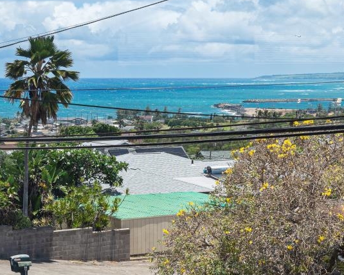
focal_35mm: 105
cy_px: 73
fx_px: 1069
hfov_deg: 18.2
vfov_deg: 14.6
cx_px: 224
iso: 100
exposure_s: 1/125
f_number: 8
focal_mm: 35
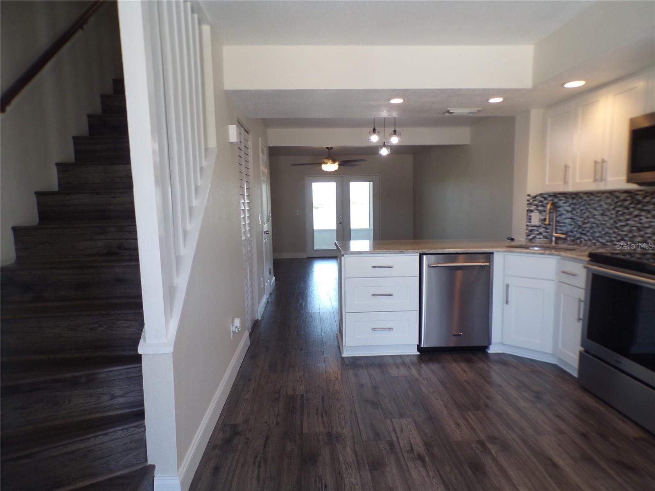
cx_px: 328
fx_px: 454
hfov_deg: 71.6
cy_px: 246
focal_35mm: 24
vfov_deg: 56.8
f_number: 3
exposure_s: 1/50
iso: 100
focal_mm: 4.3
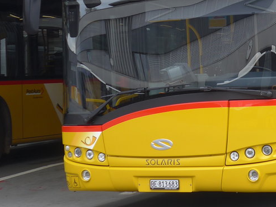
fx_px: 1068
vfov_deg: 11.0
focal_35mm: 134
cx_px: 244
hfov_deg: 14.6
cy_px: 21
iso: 80
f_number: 3.4
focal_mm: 11.3
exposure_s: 1/80
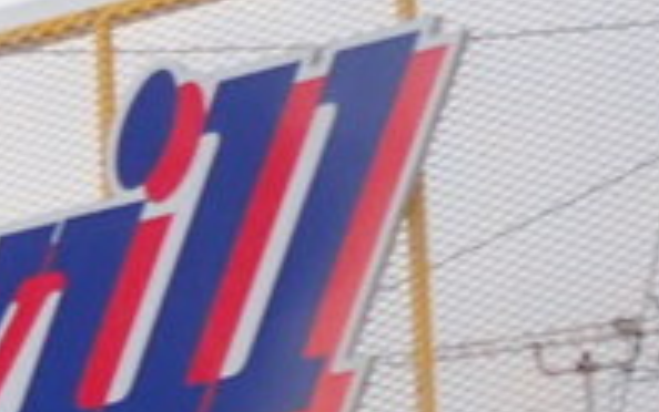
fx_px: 9848
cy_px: 1086
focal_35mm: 548
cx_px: -995
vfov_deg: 2.4
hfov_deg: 3.8
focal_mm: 18
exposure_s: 1/200
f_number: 4.9
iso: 200
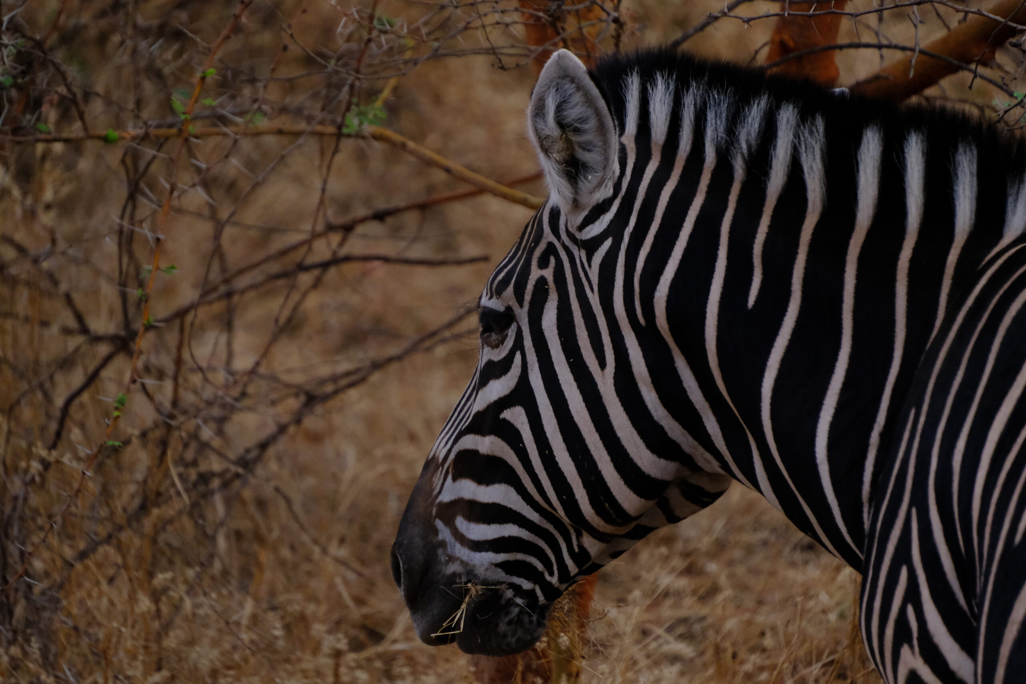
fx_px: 9319
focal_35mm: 327
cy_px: 342
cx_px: 513
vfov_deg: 4.2
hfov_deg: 6.3
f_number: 6.3
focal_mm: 218.1
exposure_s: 1/5000
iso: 3200
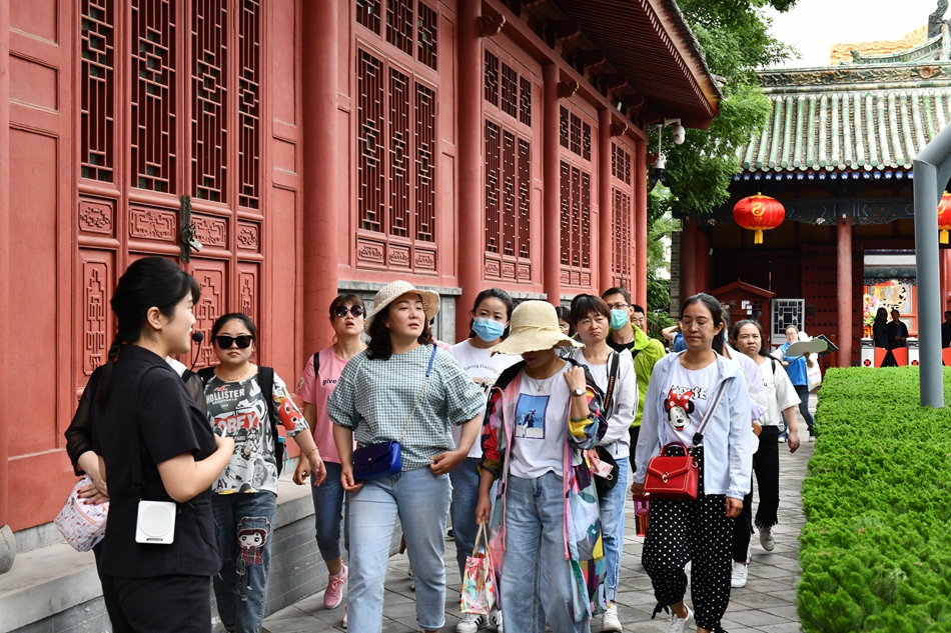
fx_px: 1268
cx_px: 476
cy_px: 316
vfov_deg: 28.1
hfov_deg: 41.1
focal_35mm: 48
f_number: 8
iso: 800
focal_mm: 48
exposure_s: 1/400
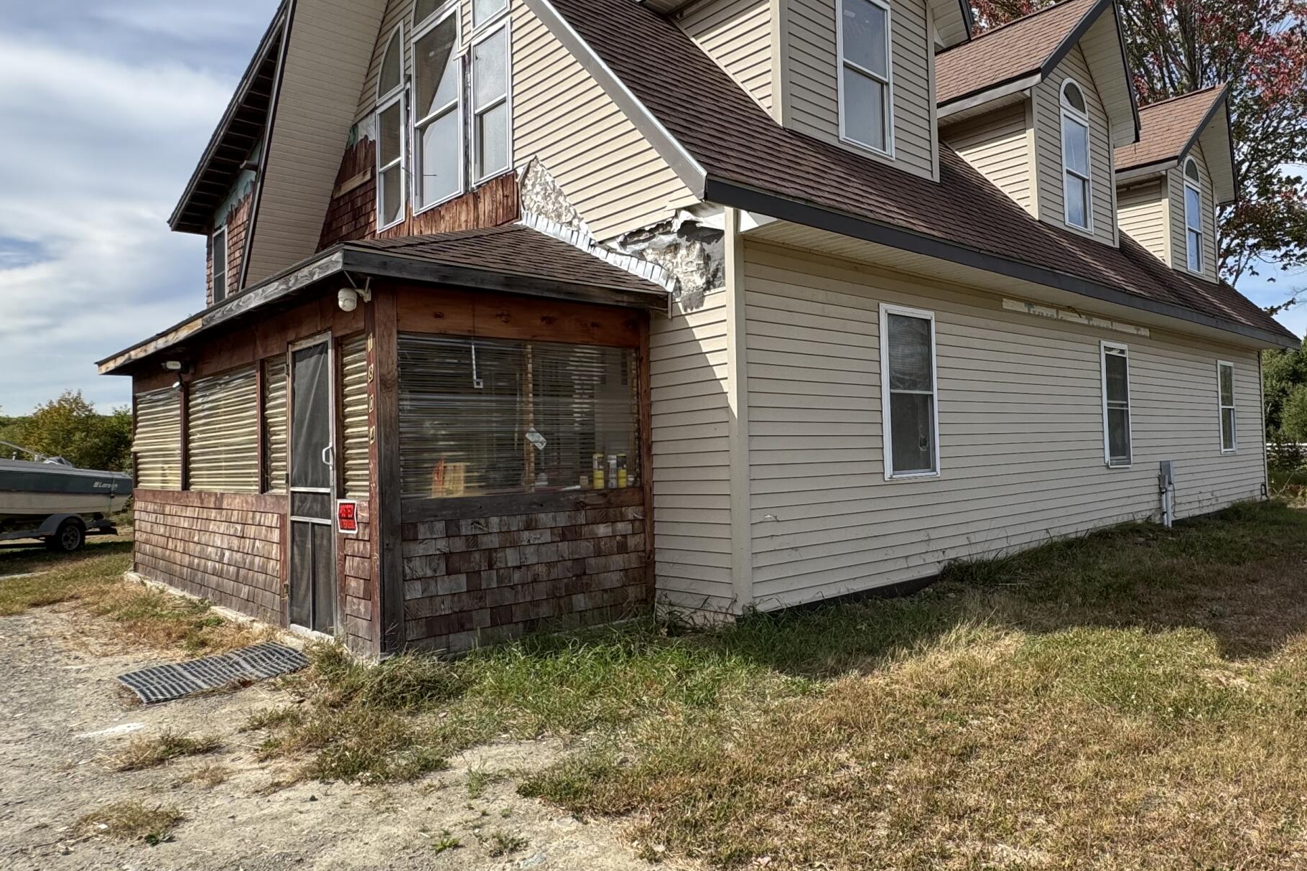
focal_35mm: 24
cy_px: 419
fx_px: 871
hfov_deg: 72.2
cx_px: 837
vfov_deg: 53.1
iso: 50
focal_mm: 2.22
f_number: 2.2
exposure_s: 1/821
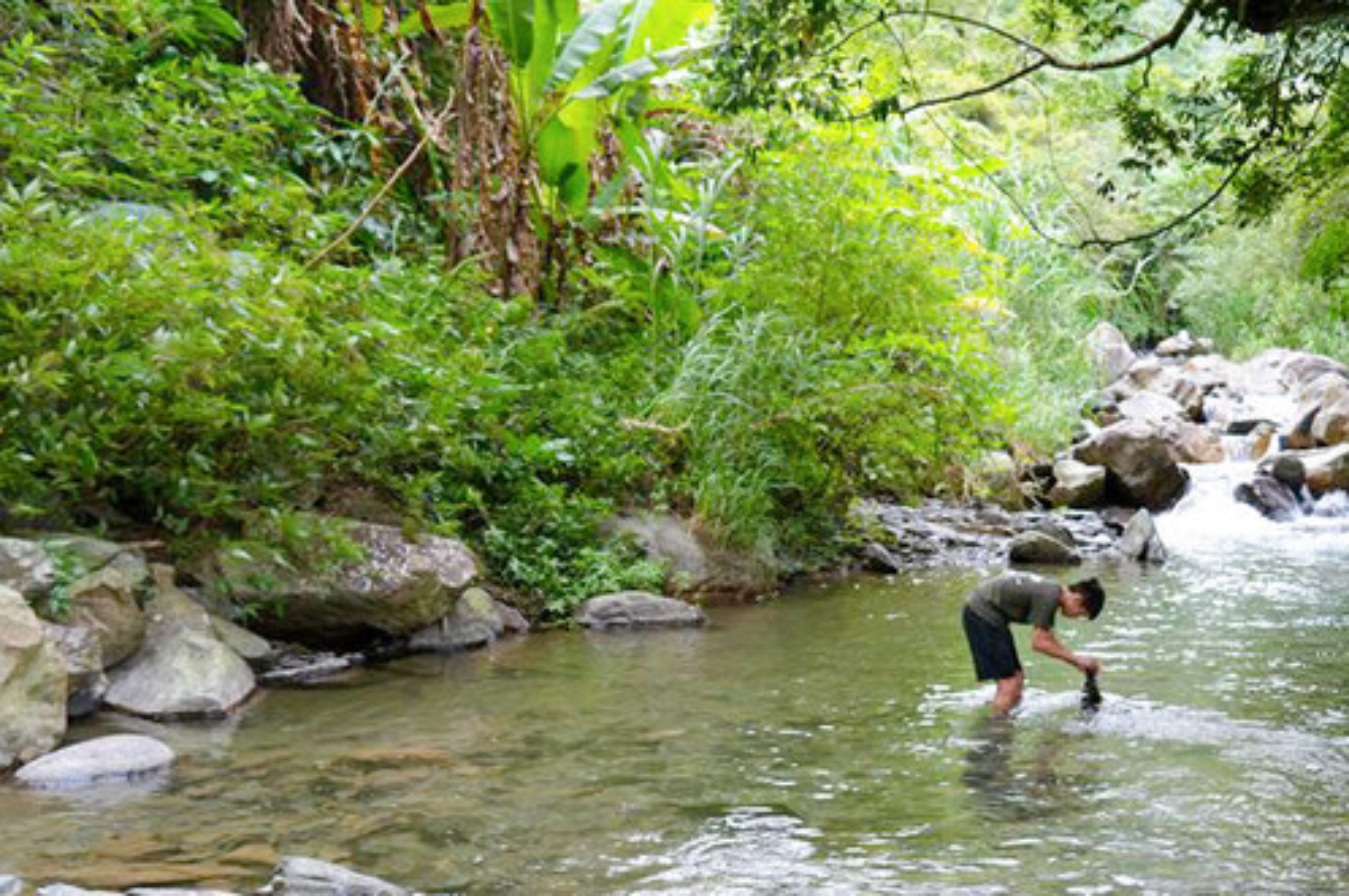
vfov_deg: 32.1
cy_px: 655
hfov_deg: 44.7
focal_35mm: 41
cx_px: 1113
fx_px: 1535
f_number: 4.5
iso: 320
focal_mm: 24
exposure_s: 1/40
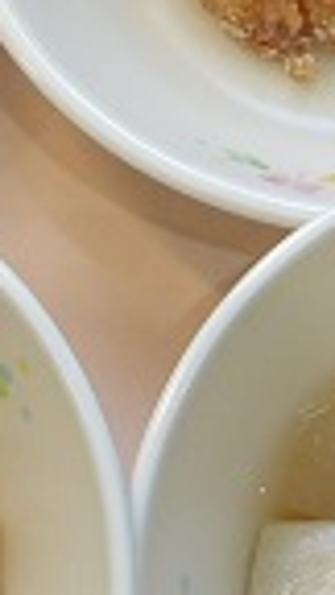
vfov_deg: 16.4
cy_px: 264
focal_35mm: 131
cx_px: 165
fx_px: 2069
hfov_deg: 9.3
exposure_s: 1/64
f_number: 3
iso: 100
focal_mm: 4.9
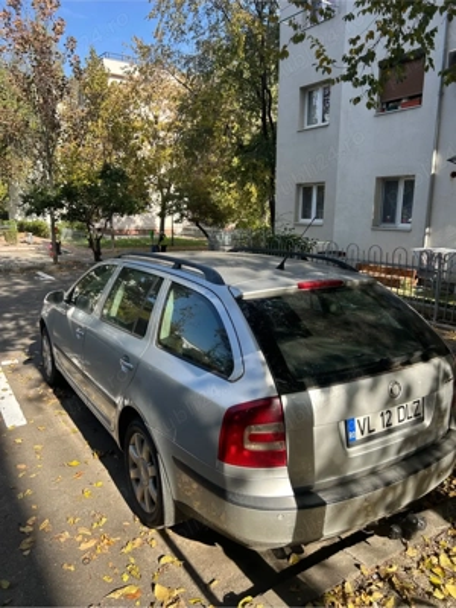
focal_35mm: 26
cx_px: 228
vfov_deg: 67.3
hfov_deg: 53.1
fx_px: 457
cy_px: 304
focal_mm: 5.7
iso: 50
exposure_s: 1/1377
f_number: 1.5
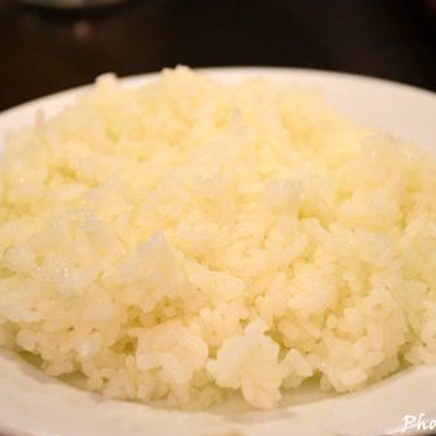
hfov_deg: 11.3
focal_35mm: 154
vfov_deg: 11.3
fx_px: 2194
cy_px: 217
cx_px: 232
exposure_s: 1/125
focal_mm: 80
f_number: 5.6
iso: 5000
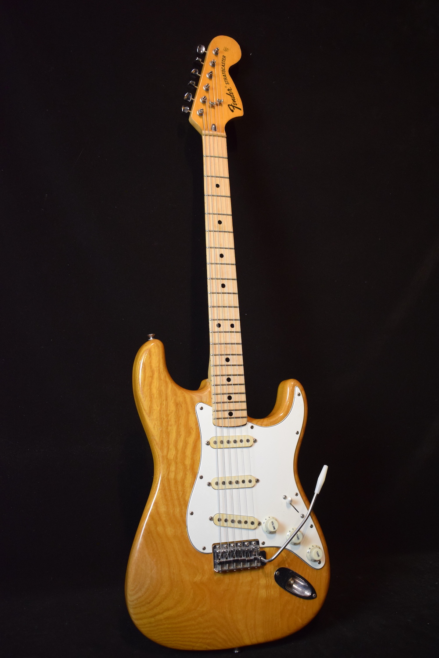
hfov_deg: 36.9
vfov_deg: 53.1
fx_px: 658
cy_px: 329
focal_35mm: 36
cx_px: 220
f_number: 3.8
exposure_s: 1/60
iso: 1800
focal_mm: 24
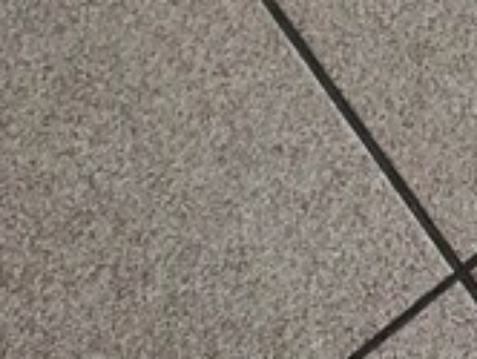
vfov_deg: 7.4
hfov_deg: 8.5
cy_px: -658
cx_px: 1565
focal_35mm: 181
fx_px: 2498
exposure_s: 1/33
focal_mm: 5.43
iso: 545
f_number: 1.89
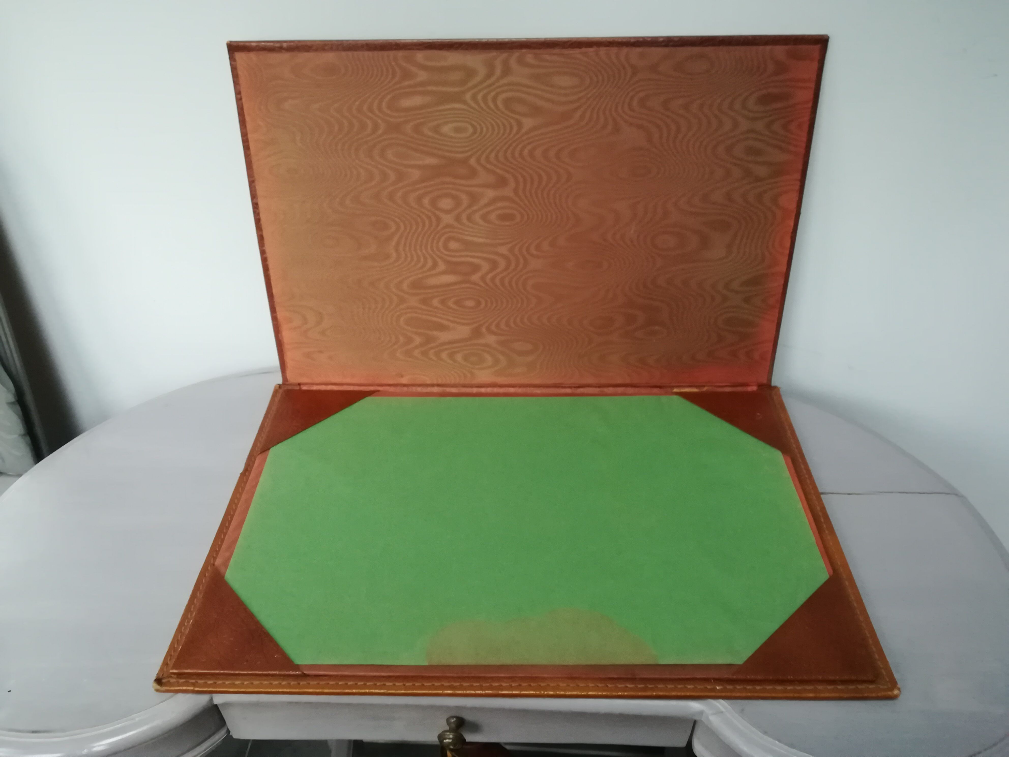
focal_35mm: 26
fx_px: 758
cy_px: 378
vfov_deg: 53.1
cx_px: 504
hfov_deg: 67.3
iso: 400
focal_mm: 3.83
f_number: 2.2
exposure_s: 1/24
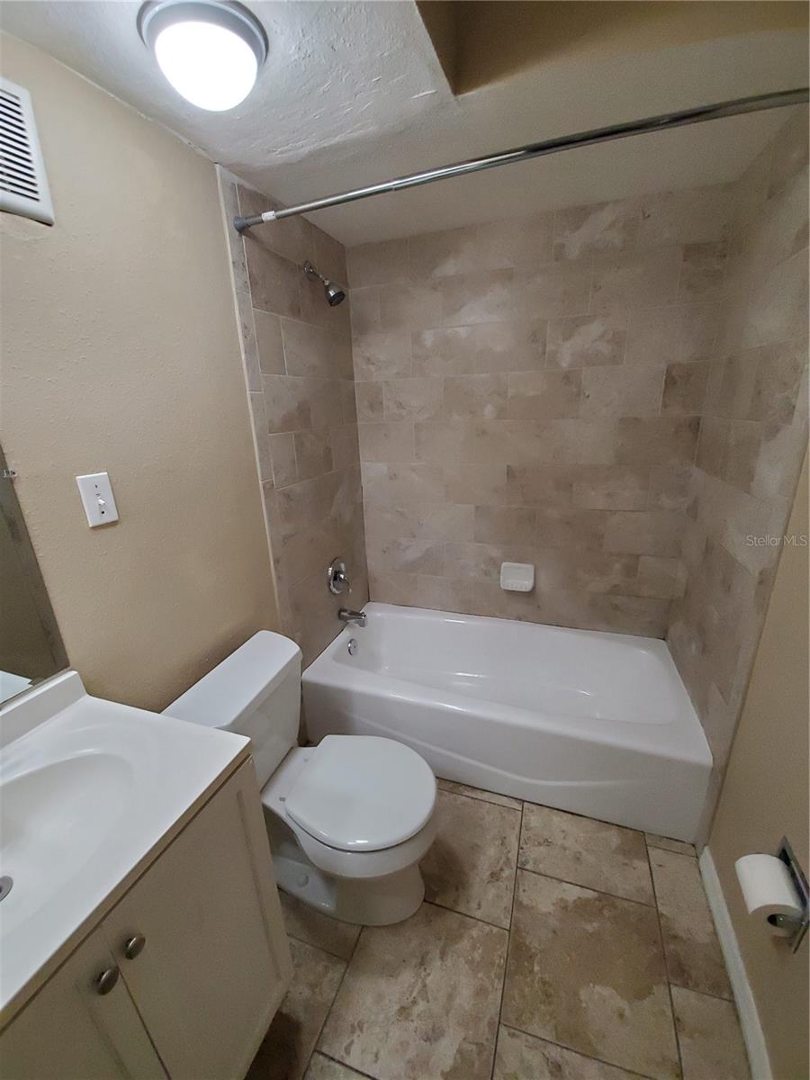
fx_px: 406
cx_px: 405
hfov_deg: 89.9
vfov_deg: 106.2
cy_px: 540
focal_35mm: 13
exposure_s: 1/59
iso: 640
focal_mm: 1.8
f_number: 2.2
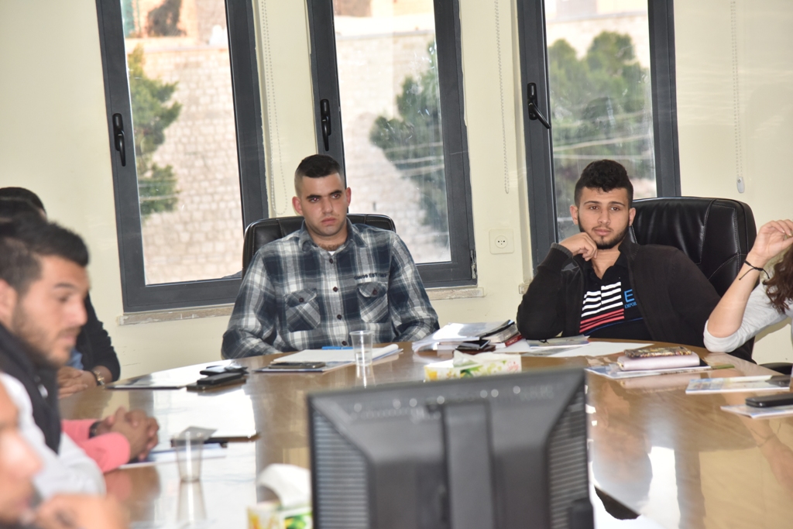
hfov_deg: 18.6
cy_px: 264
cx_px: 396
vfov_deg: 12.5
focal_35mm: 110
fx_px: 2423
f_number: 5.6
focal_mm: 110
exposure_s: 1/200
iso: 1600
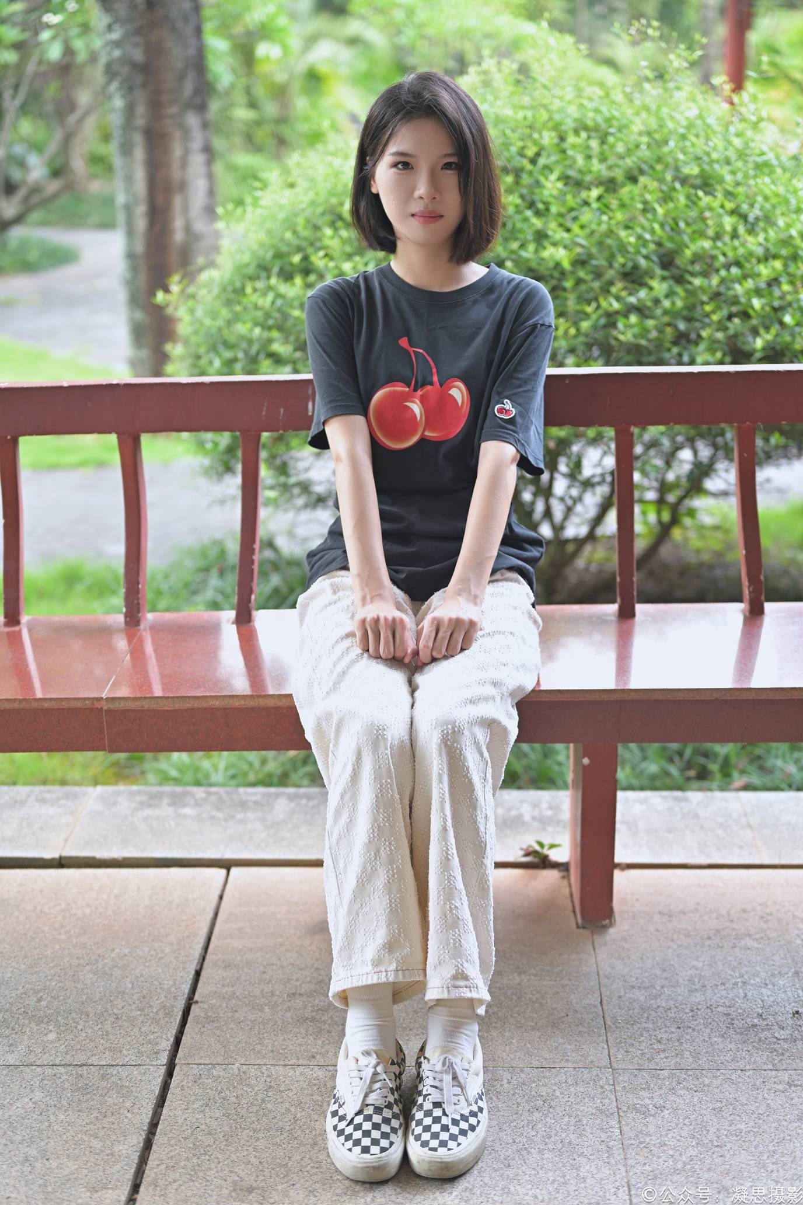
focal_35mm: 50
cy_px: 602
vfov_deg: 39.6
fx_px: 1673
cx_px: 402
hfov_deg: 27.0
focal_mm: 50
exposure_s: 1/100
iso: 450
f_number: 2.2
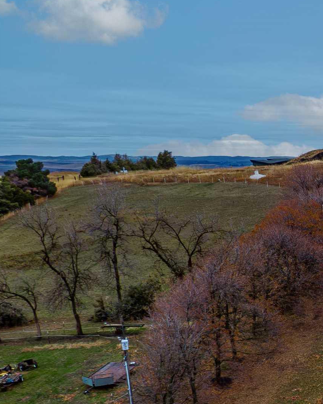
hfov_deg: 18.2
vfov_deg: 27.9
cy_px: 308
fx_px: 801
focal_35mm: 67
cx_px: 575
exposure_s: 1/800
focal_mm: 4.39
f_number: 2.8
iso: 100
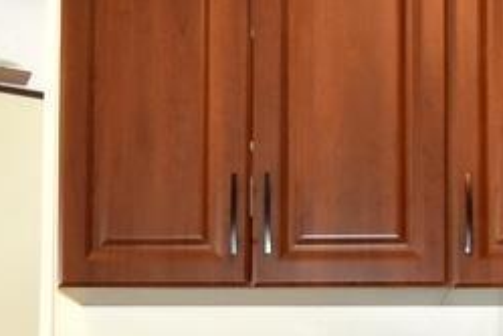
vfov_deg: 12.5
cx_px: 149
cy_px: 447
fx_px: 1484
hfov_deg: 19.2
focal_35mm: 106
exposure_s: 1/100
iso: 800
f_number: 5
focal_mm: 11
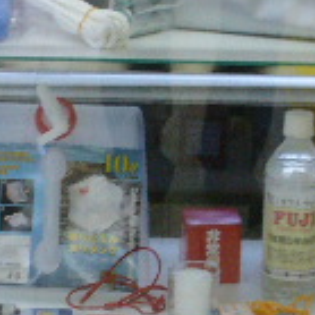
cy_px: 233
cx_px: 57
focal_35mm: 195
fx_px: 2008
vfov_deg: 9.0
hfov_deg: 8.9
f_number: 3
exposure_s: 1/25
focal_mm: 7.9
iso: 200
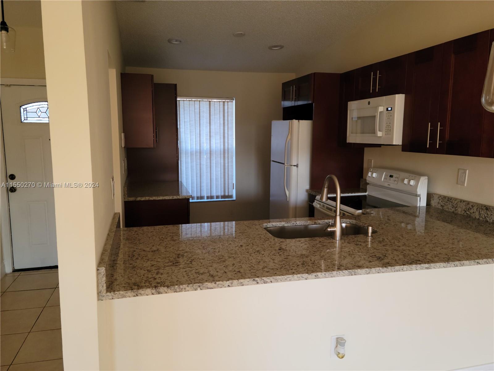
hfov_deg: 63.4
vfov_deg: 49.7
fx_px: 400
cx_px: 247
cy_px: 186
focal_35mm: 28
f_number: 2
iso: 250
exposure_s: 1/59
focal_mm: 5.9
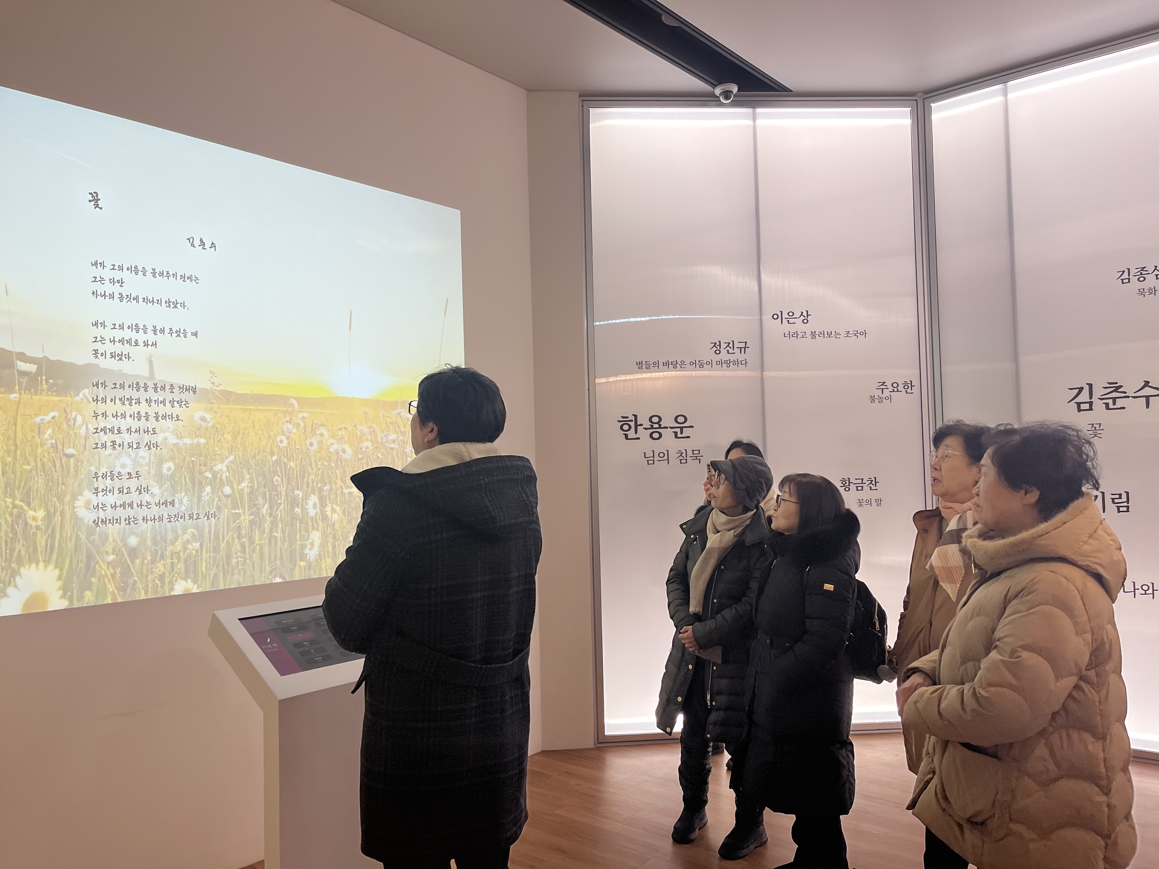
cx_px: 580
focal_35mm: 26
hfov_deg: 67.3
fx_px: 871
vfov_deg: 53.1
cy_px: 434
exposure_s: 1/120
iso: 125
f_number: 1.6
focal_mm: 5.1
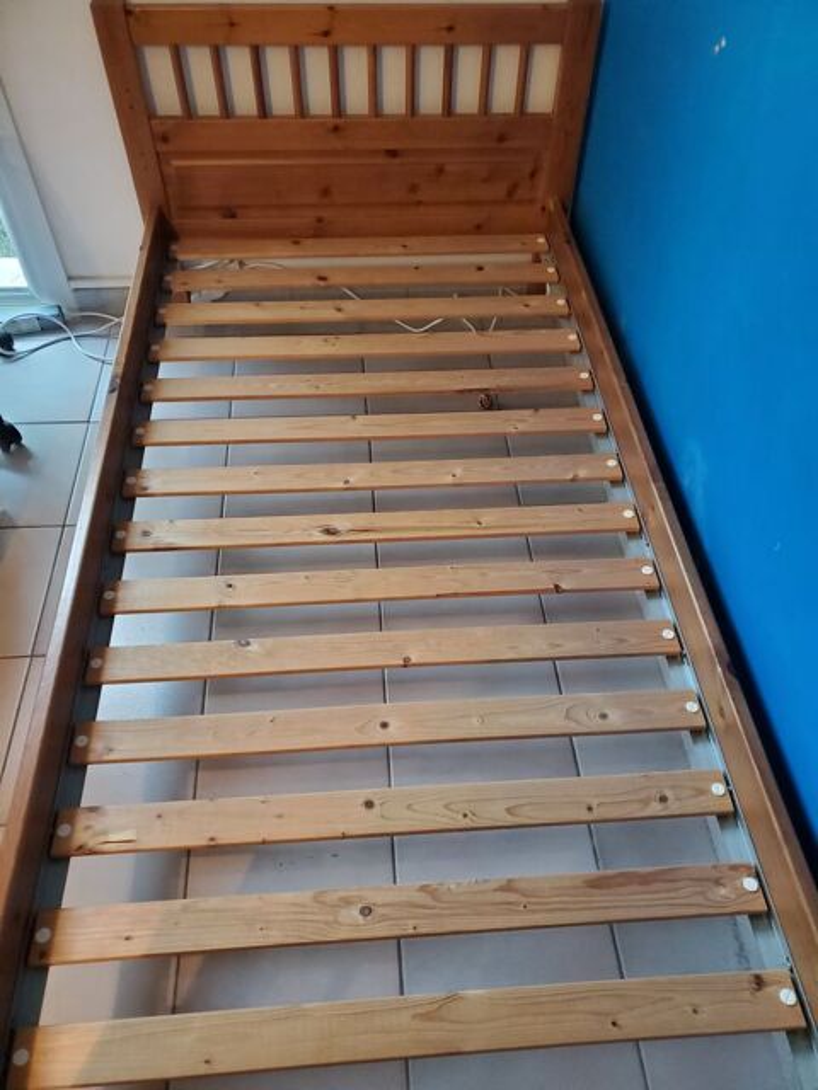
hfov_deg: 53.1
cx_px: 409
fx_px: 819
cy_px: 545
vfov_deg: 67.3
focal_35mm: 26
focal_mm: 4.3
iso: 640
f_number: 1.5
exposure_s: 1/50
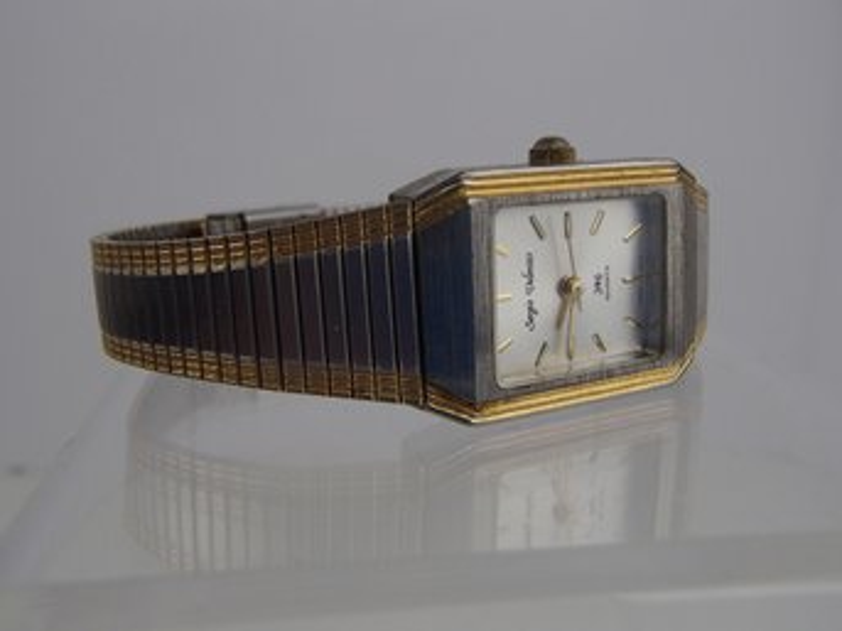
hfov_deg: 50.2
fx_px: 900
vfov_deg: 38.6
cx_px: 421
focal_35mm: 37
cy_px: 316
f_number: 4.7
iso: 125
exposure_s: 1/160
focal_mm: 6.64
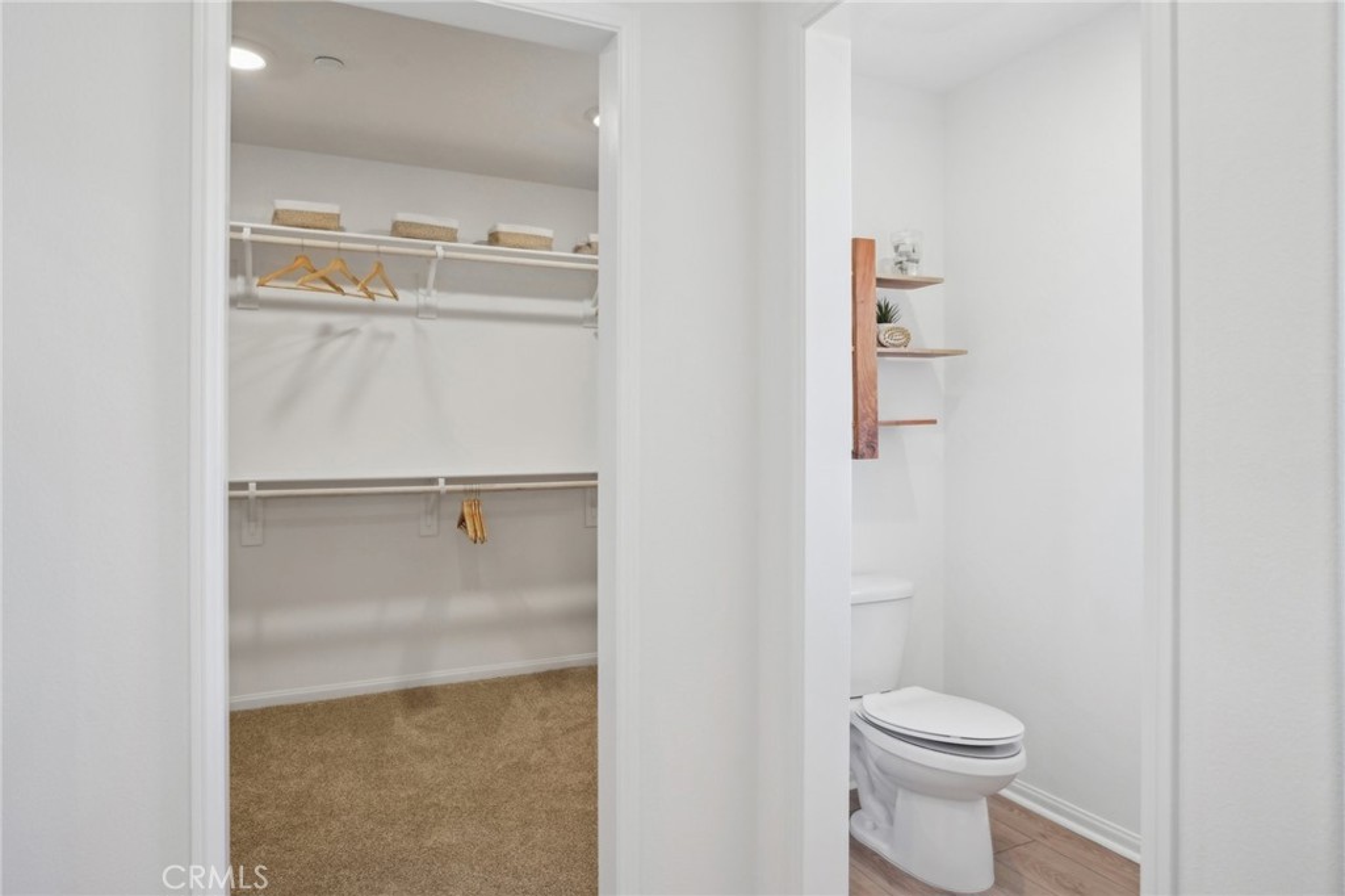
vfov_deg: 61.9
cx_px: 672
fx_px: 747
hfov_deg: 84.0
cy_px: 448
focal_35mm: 20
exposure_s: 1/30
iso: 320
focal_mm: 20
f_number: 7.1
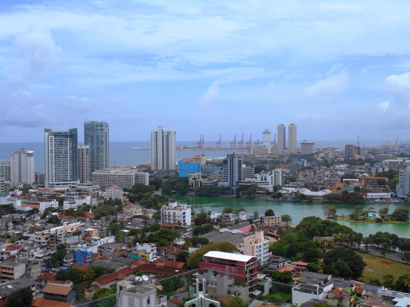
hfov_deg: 41.2
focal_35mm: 46
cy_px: 154
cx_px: 205
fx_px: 545
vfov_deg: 31.5
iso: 80
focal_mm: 8.3
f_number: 4
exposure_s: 1/1250
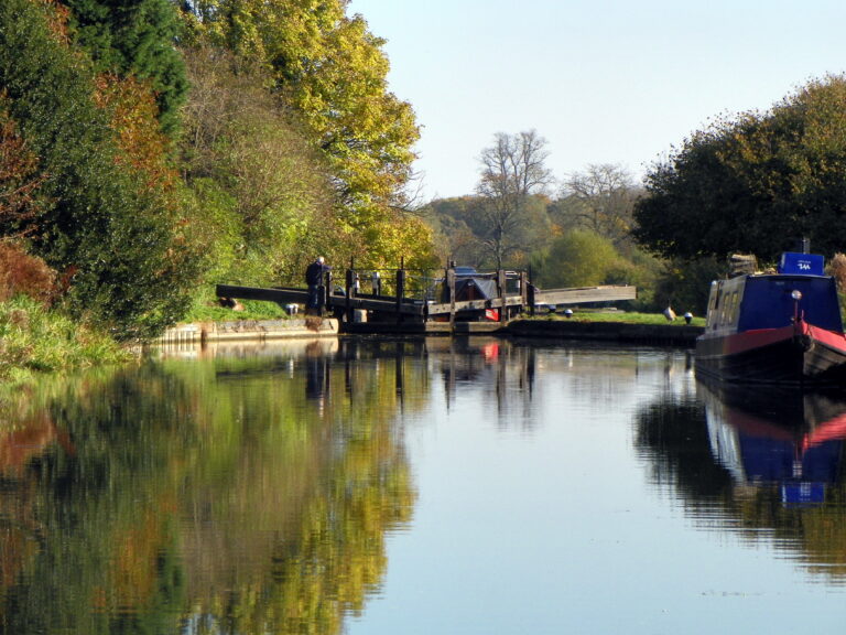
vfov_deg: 7.8
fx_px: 4644
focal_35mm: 190
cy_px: 318
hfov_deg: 10.4
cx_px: 423
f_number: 4.5
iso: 64
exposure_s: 1/400
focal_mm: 33.9
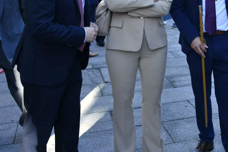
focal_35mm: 56
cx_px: 221
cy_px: 13
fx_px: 355
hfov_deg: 33.1
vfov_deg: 23.5
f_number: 6.3
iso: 200
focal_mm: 18
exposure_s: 1/250
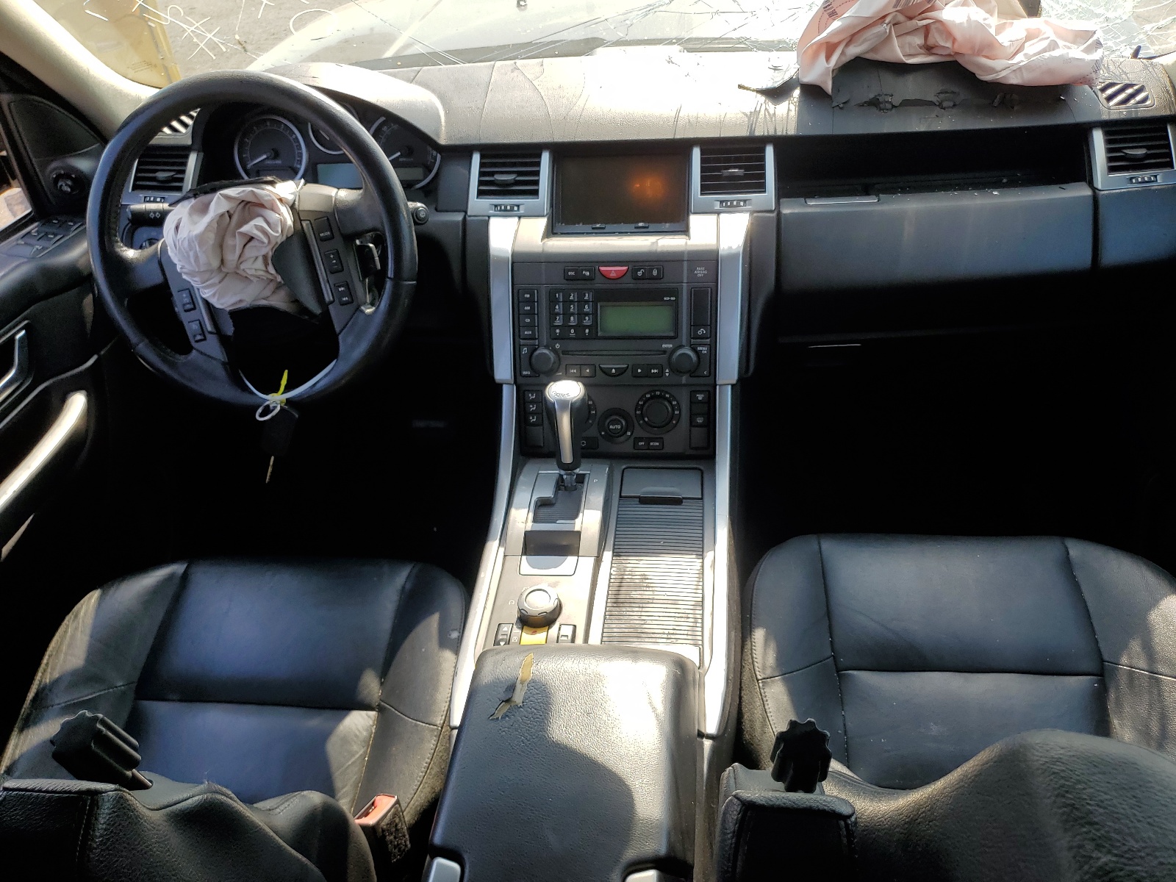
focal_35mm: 26
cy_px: 441
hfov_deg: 67.3
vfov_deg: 53.1
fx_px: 883
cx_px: 588
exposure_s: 1/769
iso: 50
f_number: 1.5
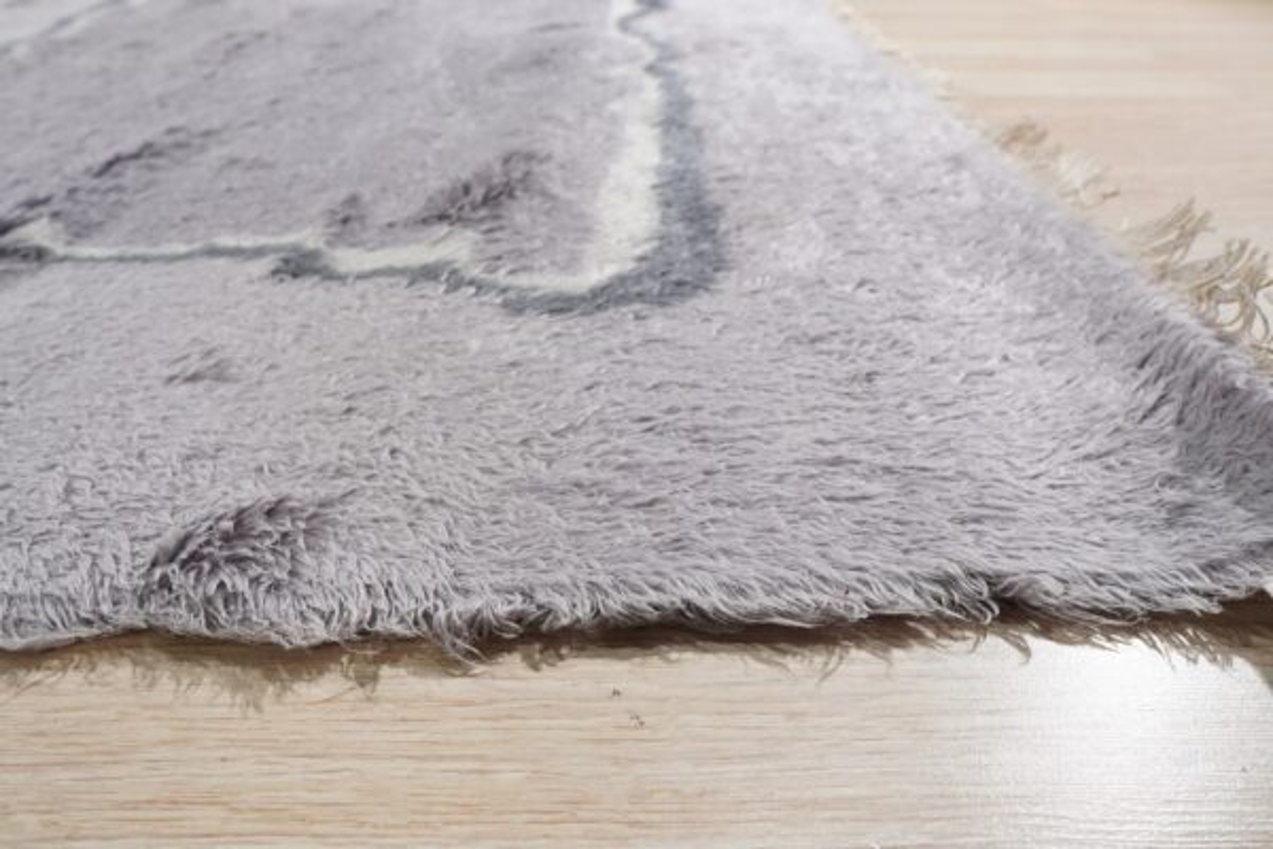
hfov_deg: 73.7
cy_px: 424
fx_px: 849
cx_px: 636
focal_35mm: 24
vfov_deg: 53.1
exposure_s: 1/200
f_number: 4
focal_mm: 16
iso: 800
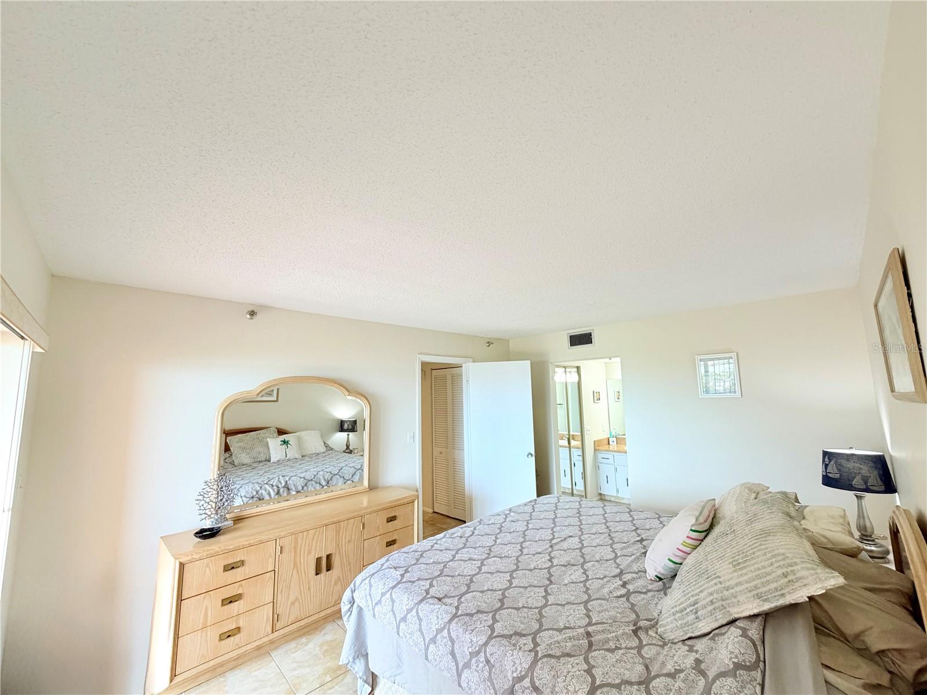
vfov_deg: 85.7
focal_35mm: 14
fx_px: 375
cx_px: 464
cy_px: 348
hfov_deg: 102.1
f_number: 2.2
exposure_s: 1/120
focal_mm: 2.22
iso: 160
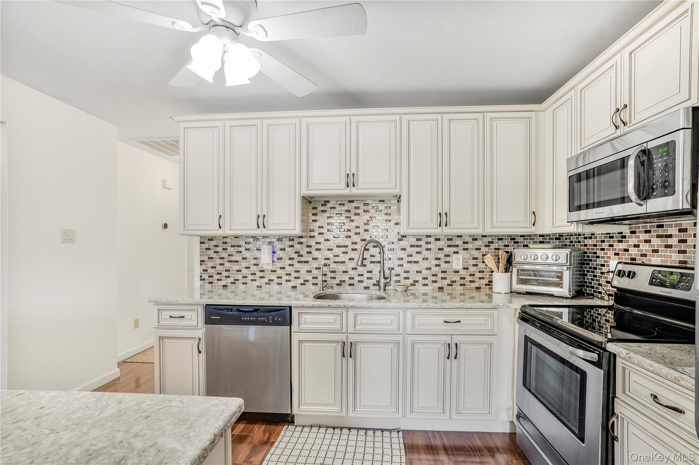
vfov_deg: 73.7
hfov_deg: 96.8
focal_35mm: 16
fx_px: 311
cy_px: 232
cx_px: 350
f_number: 10
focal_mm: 16
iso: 1000
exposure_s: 1.3
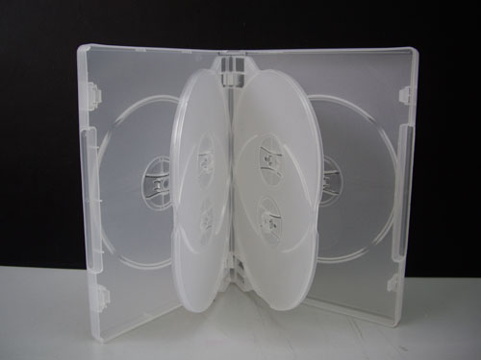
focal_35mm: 38
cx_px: 240
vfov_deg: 37.7
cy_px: 180
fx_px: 528
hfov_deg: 49.0
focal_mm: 7.9
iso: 100
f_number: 2.8
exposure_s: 1/60
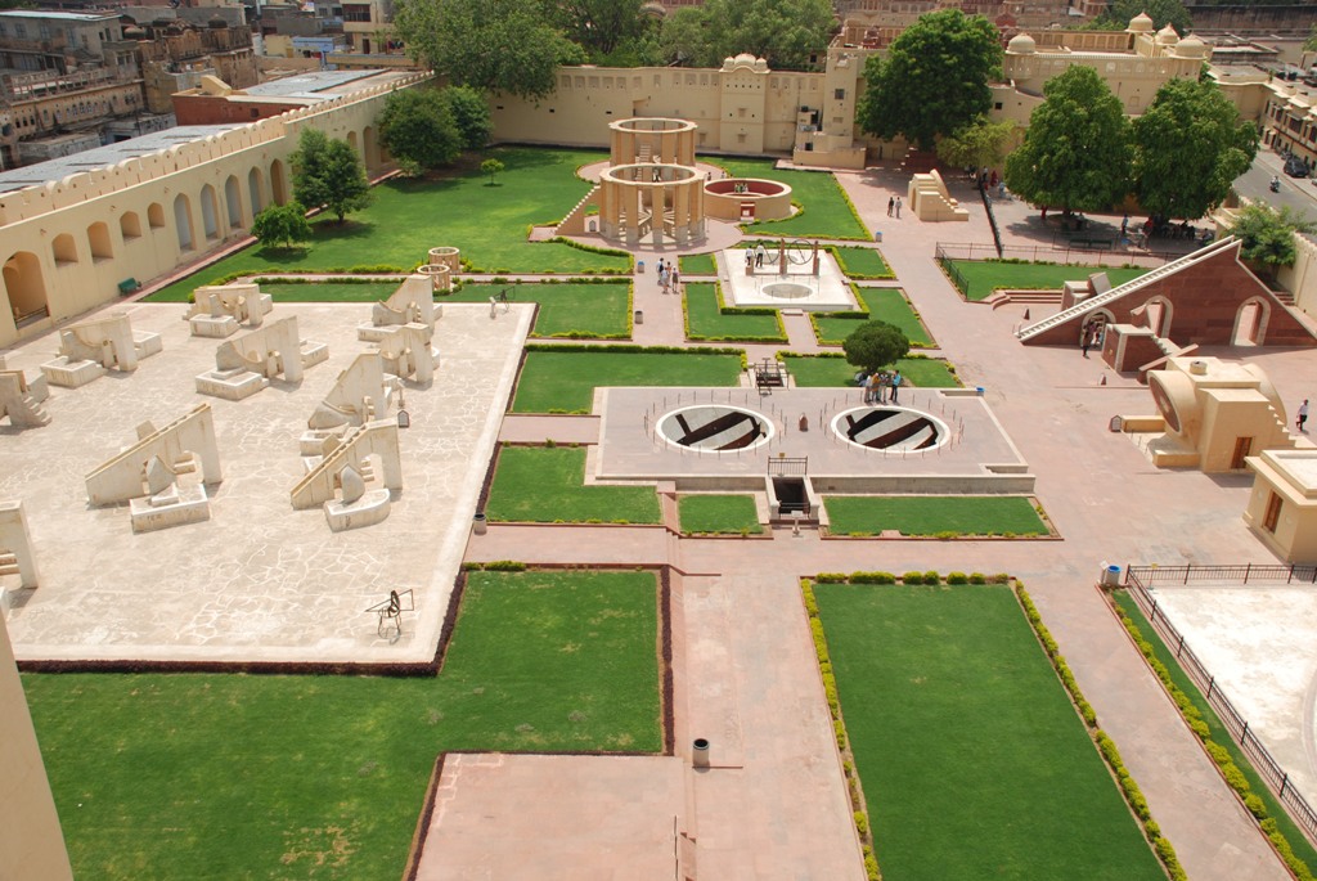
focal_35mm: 33
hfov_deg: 57.2
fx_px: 1208
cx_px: 658
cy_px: 440
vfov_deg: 40.1
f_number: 8
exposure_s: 1/250
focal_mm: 22
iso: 100
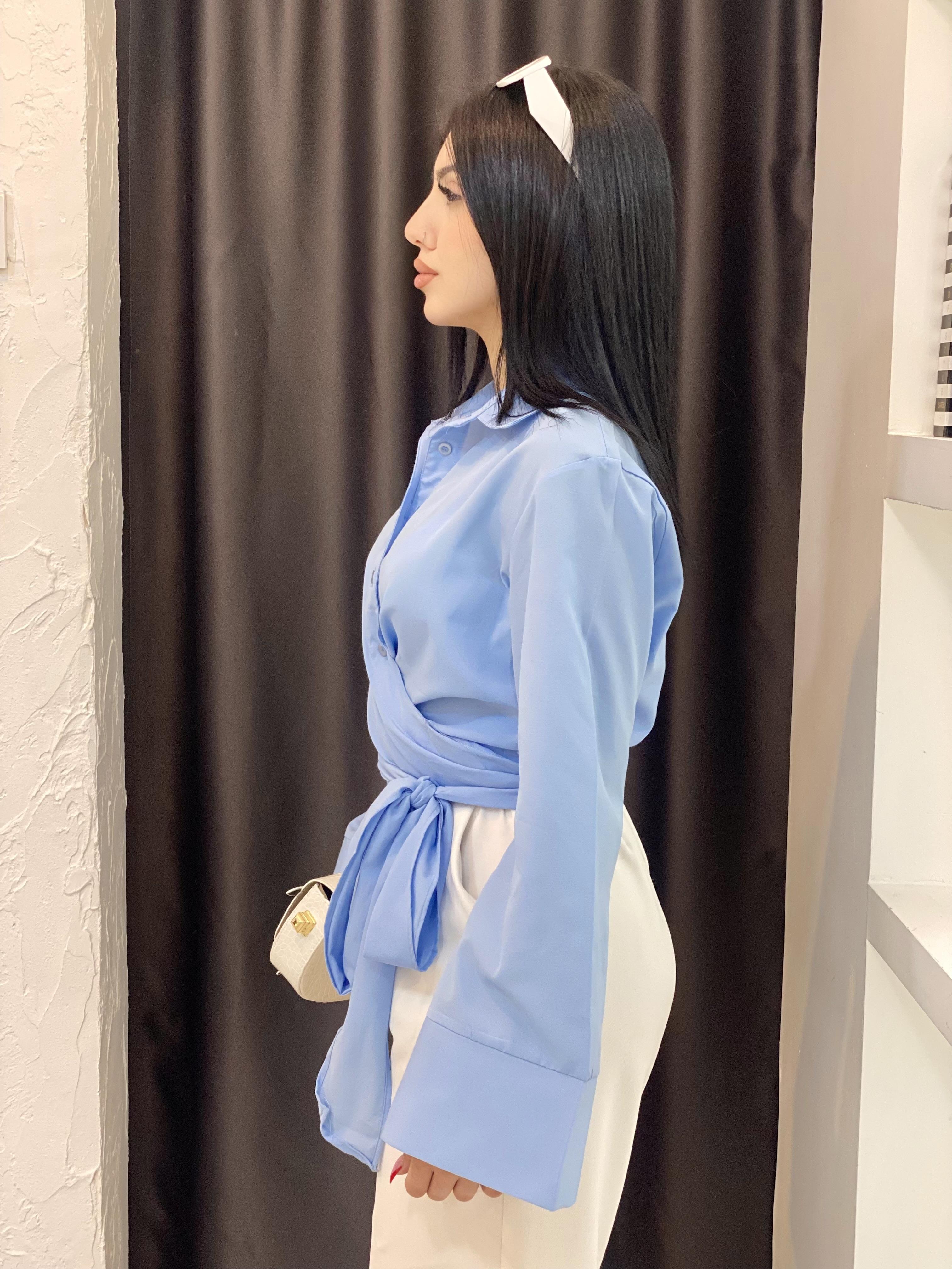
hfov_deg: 28.0
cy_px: 634
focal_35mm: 52
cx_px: 476
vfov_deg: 36.8
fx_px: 1907
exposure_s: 1/100
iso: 100
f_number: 2
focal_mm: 6
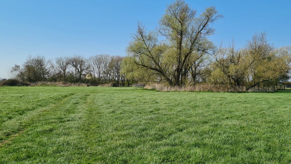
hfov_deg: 55.3
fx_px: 278
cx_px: 148
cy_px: 87
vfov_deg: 32.8
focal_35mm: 36
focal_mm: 5.4
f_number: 1.8
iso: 50
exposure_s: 1/2592
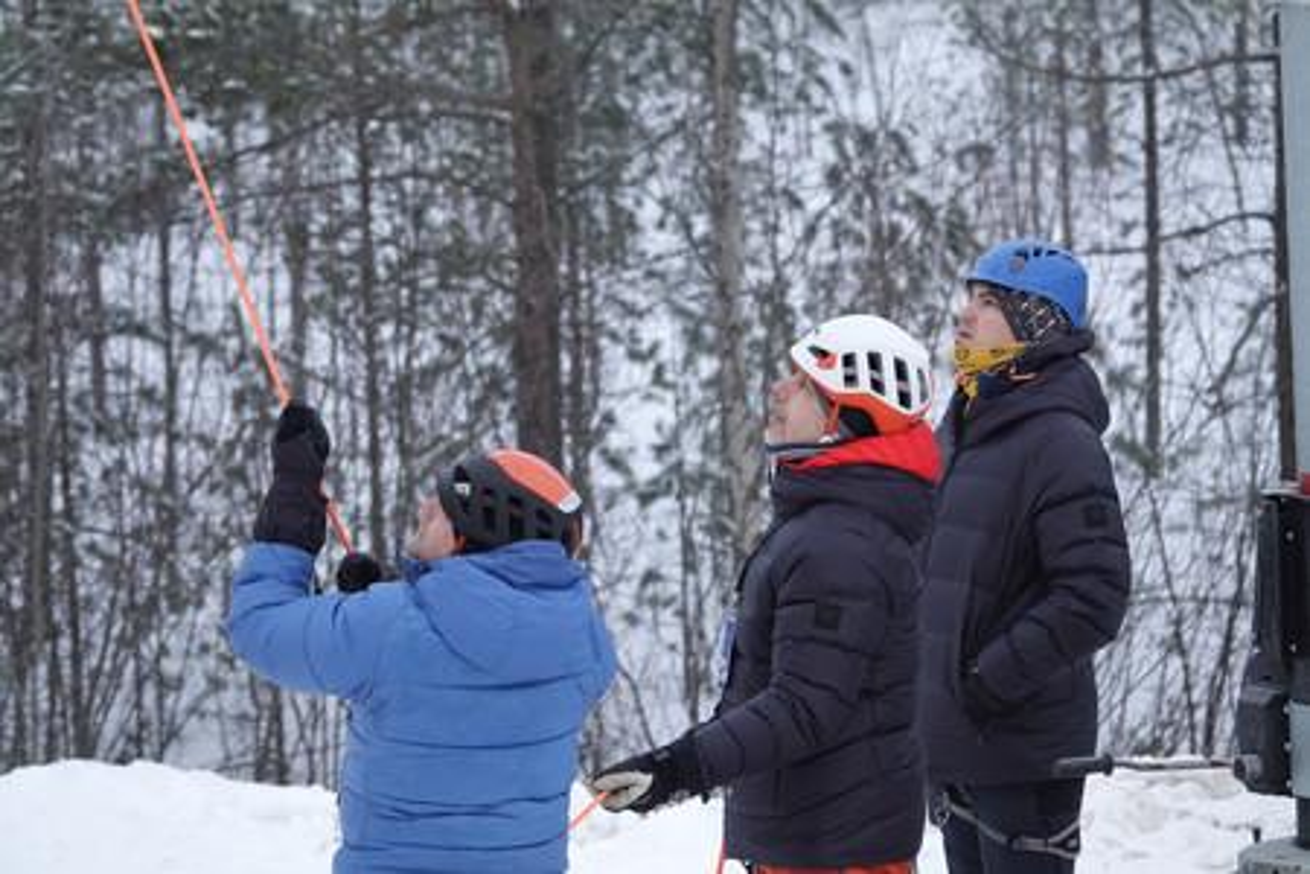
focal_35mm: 277
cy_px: 437
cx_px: 655
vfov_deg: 5.0
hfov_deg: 7.4
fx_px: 10079
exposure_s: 1/400
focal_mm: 101.58
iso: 1000
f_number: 4
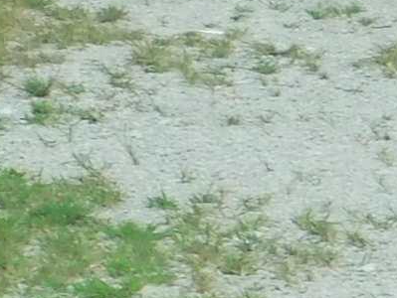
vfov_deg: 2.7
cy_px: -762
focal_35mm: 546
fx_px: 6268
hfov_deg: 3.6
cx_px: 911
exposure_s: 1/100
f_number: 4.3
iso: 125
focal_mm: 12.6
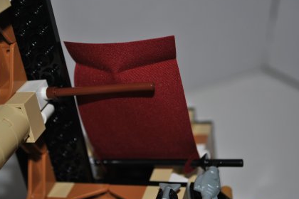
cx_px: 135
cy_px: 97
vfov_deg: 21.7
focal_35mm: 63
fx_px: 520
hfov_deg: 32.1
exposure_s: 1/125
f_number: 5
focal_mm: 35
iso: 100
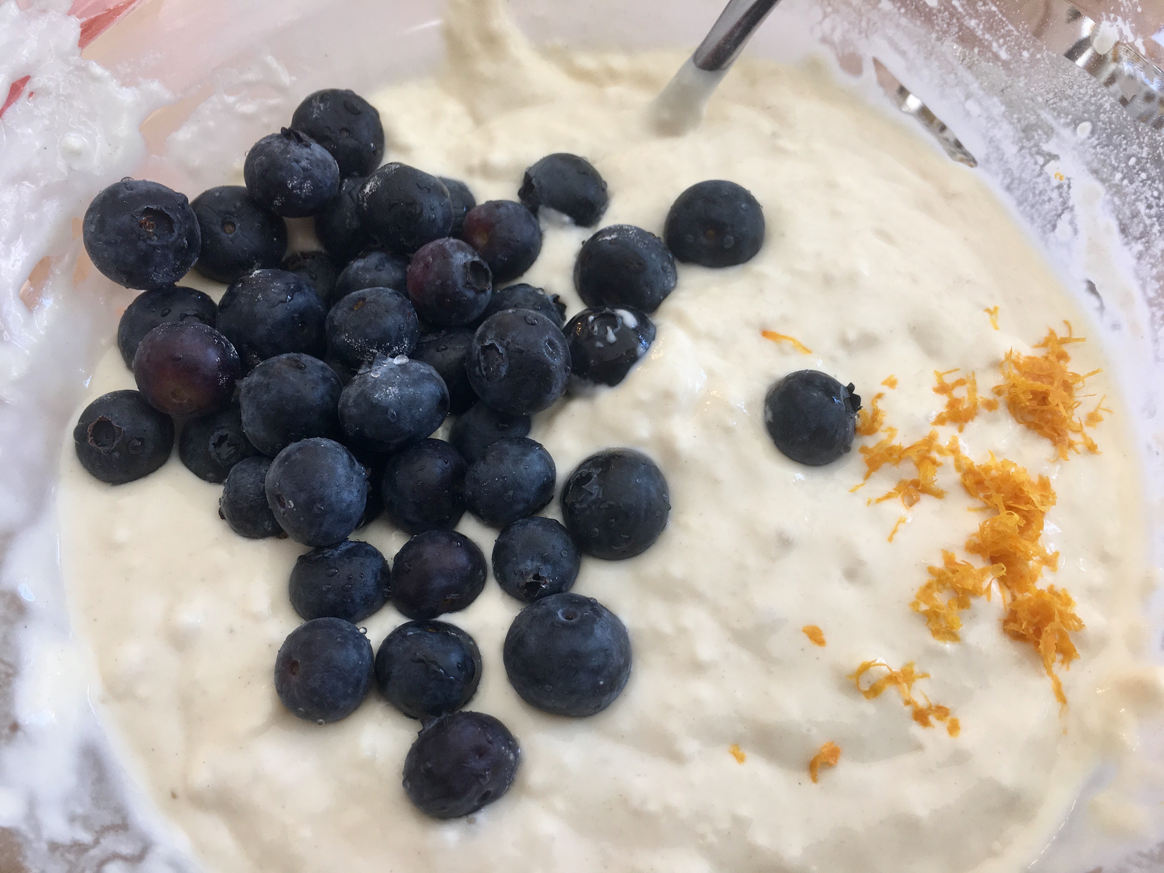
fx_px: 975
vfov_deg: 48.2
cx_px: 582
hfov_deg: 61.7
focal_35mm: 29
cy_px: 436
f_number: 2.2
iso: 32
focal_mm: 4.15
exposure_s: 1/60
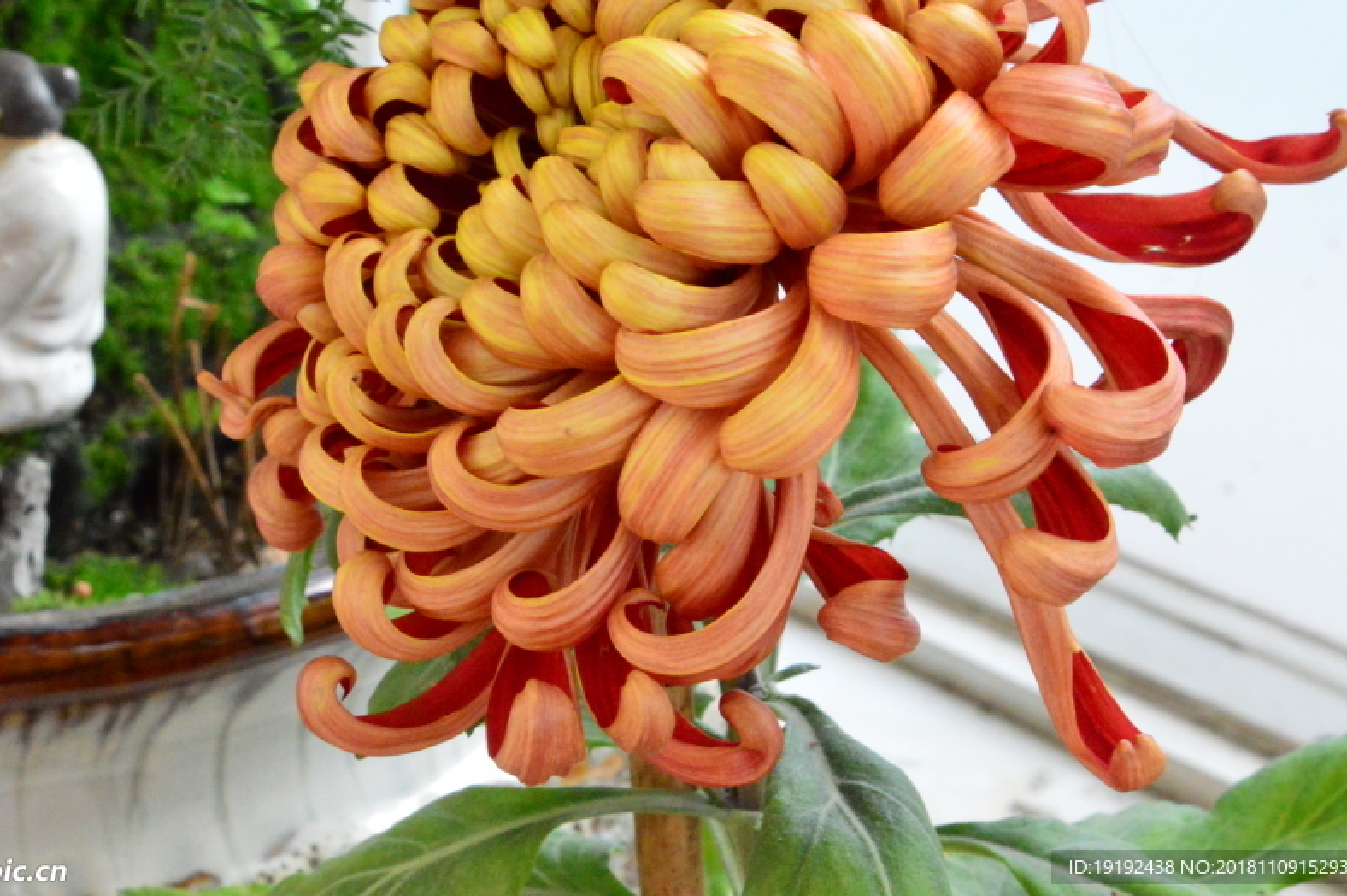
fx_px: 4224
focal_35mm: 113
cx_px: 581
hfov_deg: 18.1
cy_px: 319
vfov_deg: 12.1
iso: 6400
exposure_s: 1/160
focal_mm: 58
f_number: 22
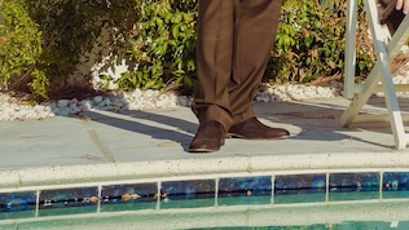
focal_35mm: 143
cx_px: 580
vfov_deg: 8.3
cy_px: -133
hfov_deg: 14.2
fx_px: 1551
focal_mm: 48
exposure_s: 1/400
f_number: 8
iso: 125
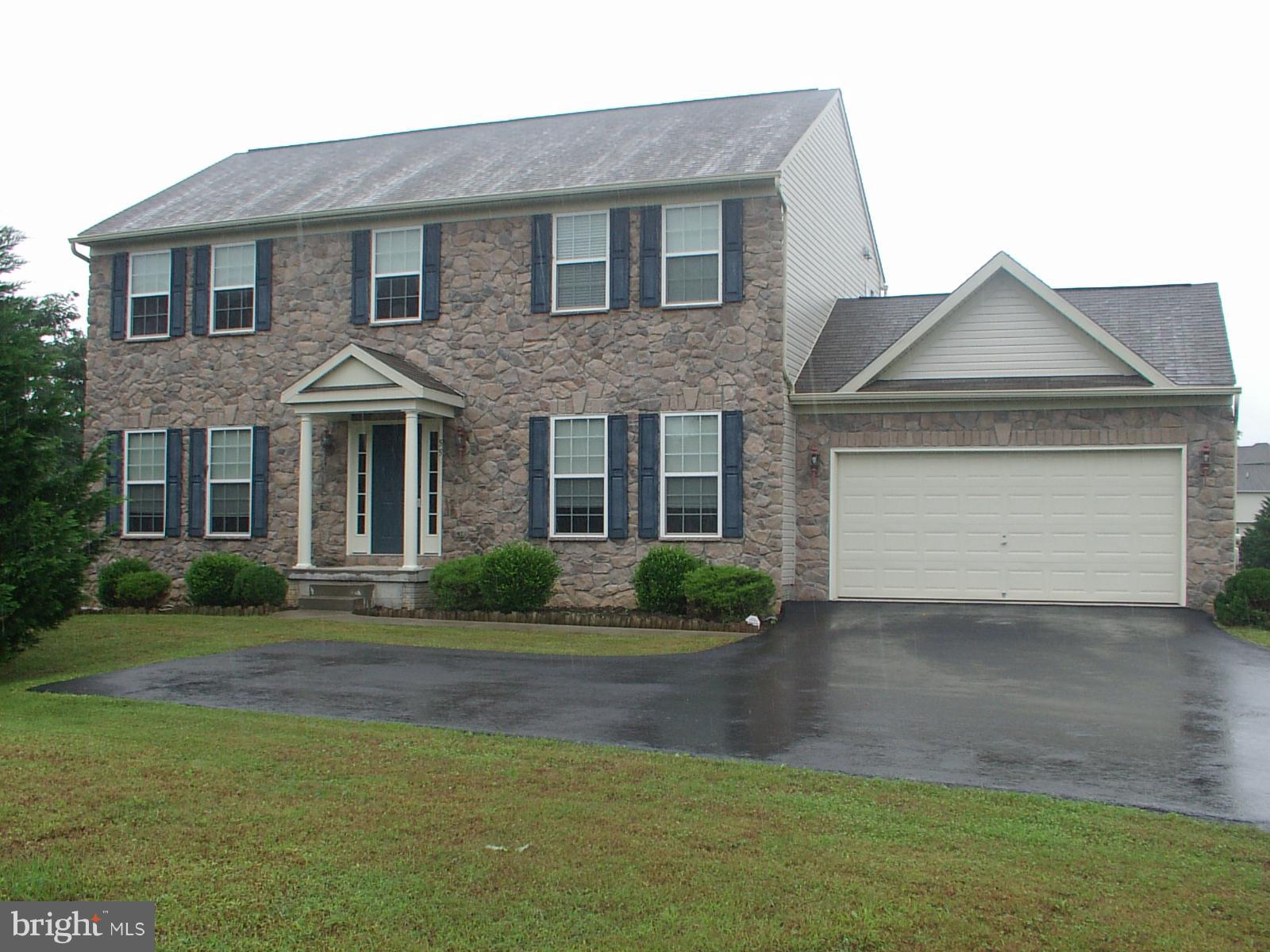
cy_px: 476
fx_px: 1357
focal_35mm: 37
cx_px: 635
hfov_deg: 50.1
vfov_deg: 38.7
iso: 100
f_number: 3.7
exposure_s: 1/150
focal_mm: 5.8
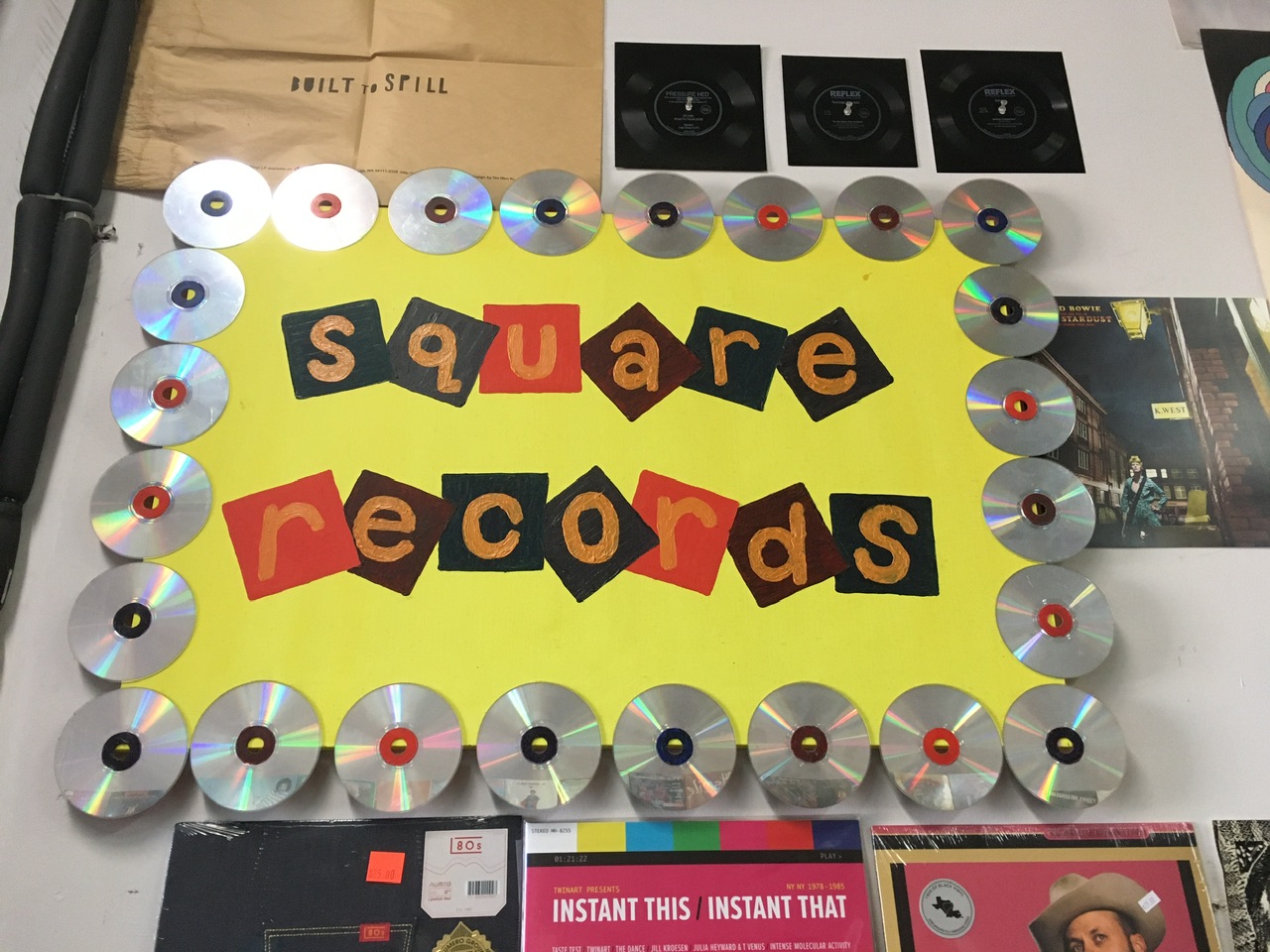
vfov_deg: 48.2
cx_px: 635
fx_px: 1064
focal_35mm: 29
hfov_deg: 61.7
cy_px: 476
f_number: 2.2
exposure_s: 1/30
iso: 160
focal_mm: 4.15
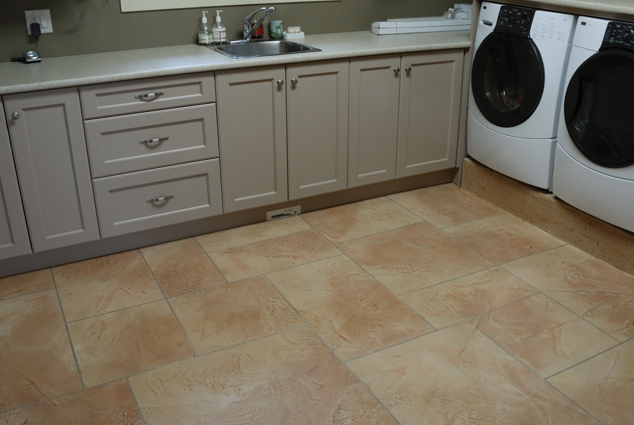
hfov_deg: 55.7
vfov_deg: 39.0
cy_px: 205
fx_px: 599
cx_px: 338
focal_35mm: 34
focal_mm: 18
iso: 360
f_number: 3.5
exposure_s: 1/30
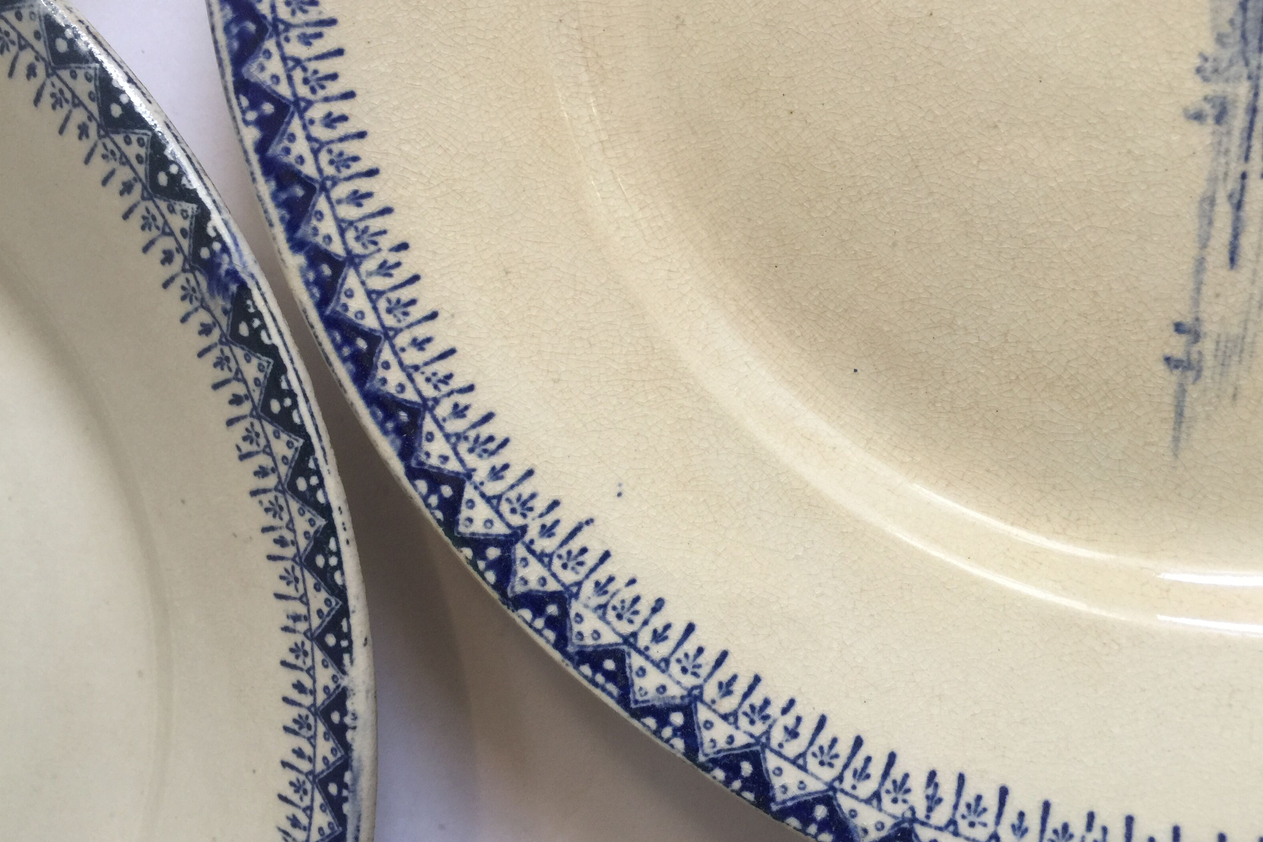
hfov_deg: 60.3
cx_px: 644
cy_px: 409
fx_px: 1087
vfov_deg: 42.3
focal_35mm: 31
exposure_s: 1/33
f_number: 2.2
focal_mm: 4.15
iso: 50
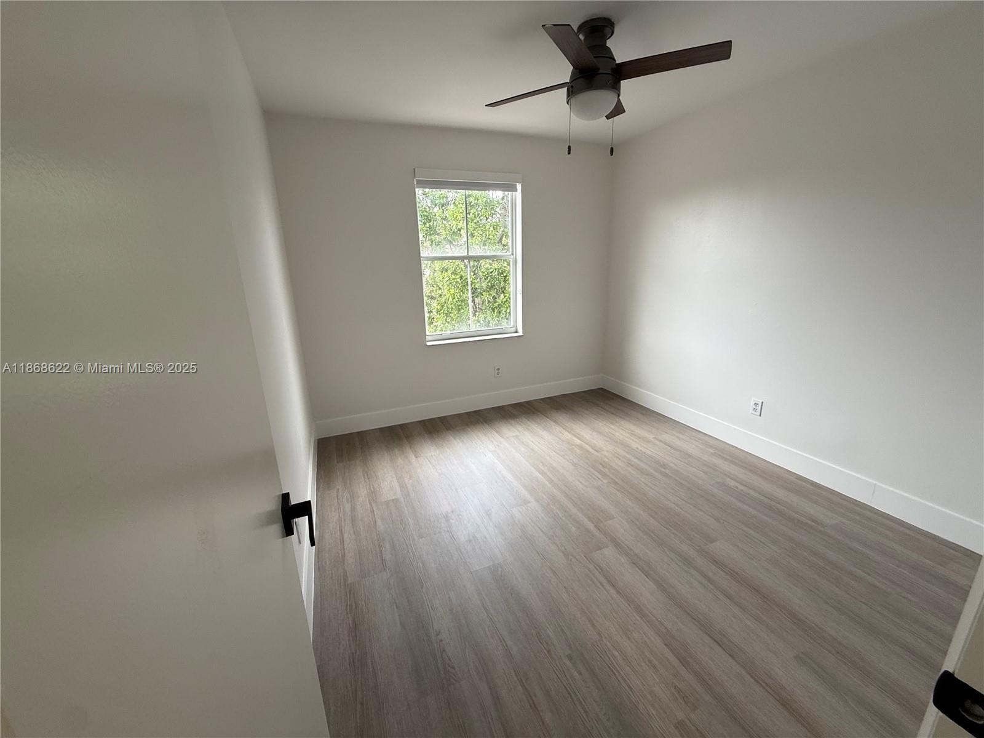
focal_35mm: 14
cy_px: 369
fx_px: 398
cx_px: 492
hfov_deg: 102.1
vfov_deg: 85.7
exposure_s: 1/99
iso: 100
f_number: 2.2
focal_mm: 2.22
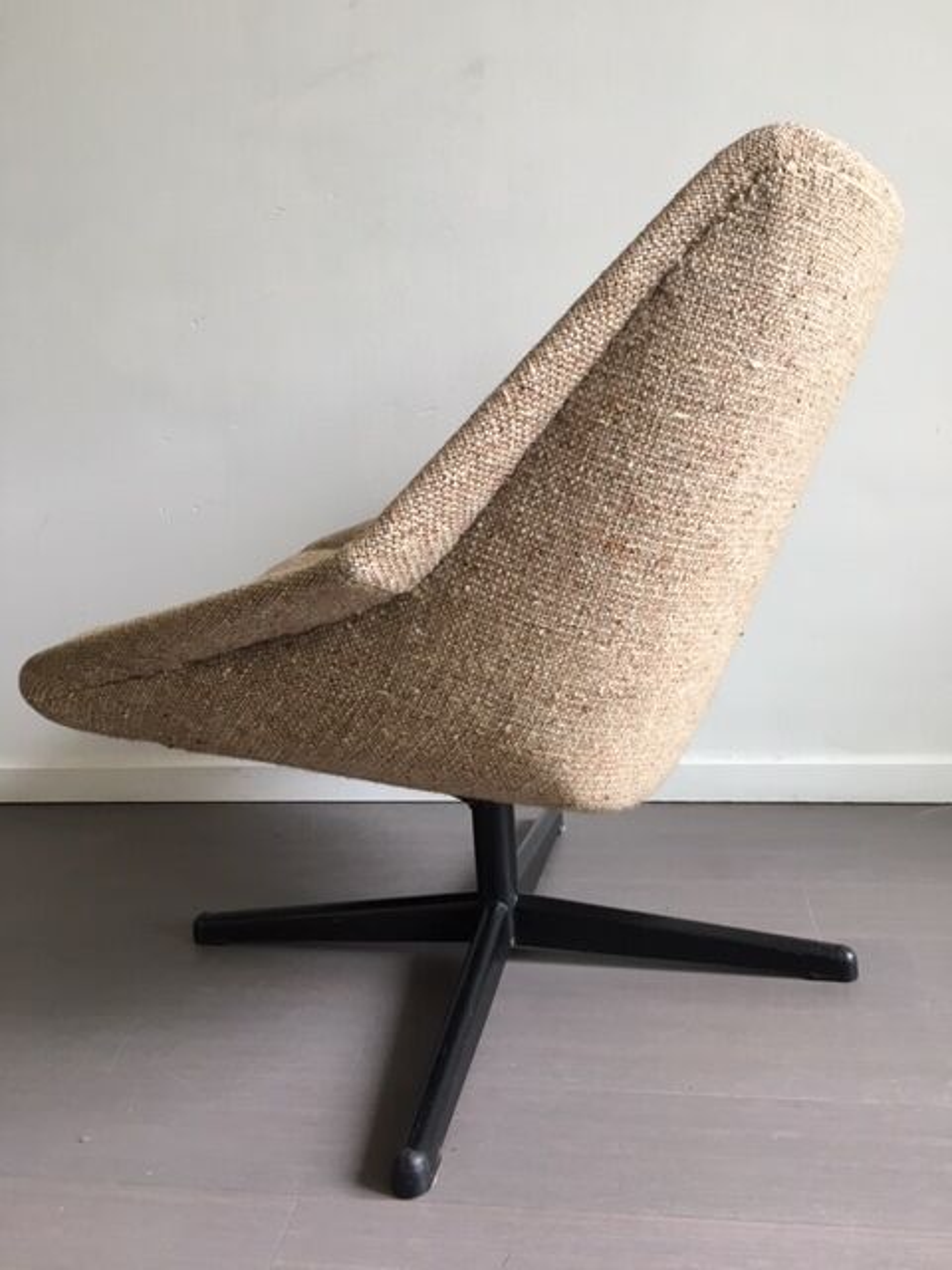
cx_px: 476
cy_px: 635
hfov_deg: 48.2
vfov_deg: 61.7
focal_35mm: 29
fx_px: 1063
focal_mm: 4.15
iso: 100
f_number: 2.2
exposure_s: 1/33
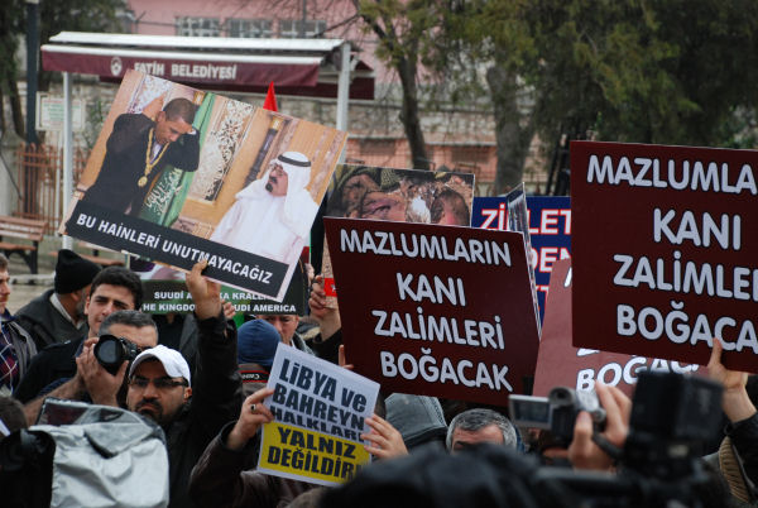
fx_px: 2372
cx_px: 379
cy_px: 254
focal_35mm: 112
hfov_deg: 18.2
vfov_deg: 12.2
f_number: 5.6
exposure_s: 1/400
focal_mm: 75
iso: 500
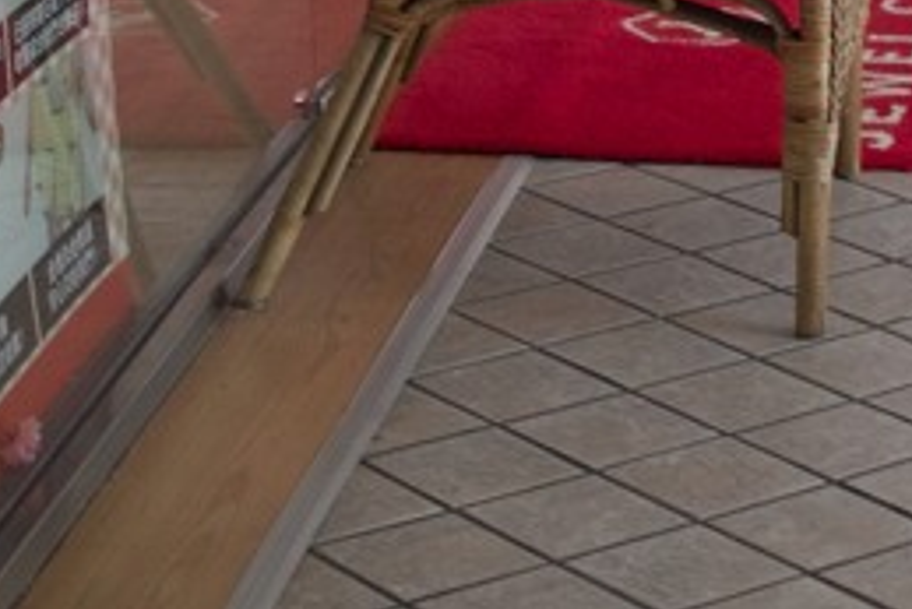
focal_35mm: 162
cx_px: 877
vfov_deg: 8.1
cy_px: -588
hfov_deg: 12.5
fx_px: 4106
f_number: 2.8
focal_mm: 24.2
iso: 100
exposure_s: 1/40
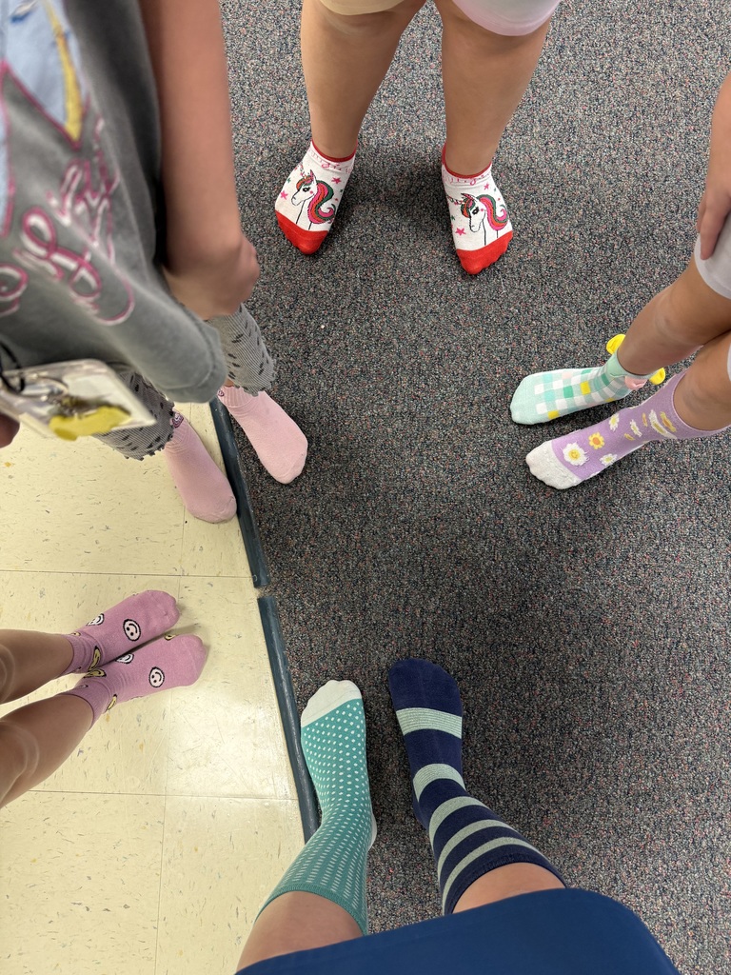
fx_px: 676
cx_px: 366
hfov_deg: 56.8
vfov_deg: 71.6
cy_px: 488
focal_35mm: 24
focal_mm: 6.76
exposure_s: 1/60
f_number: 1.78
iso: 200
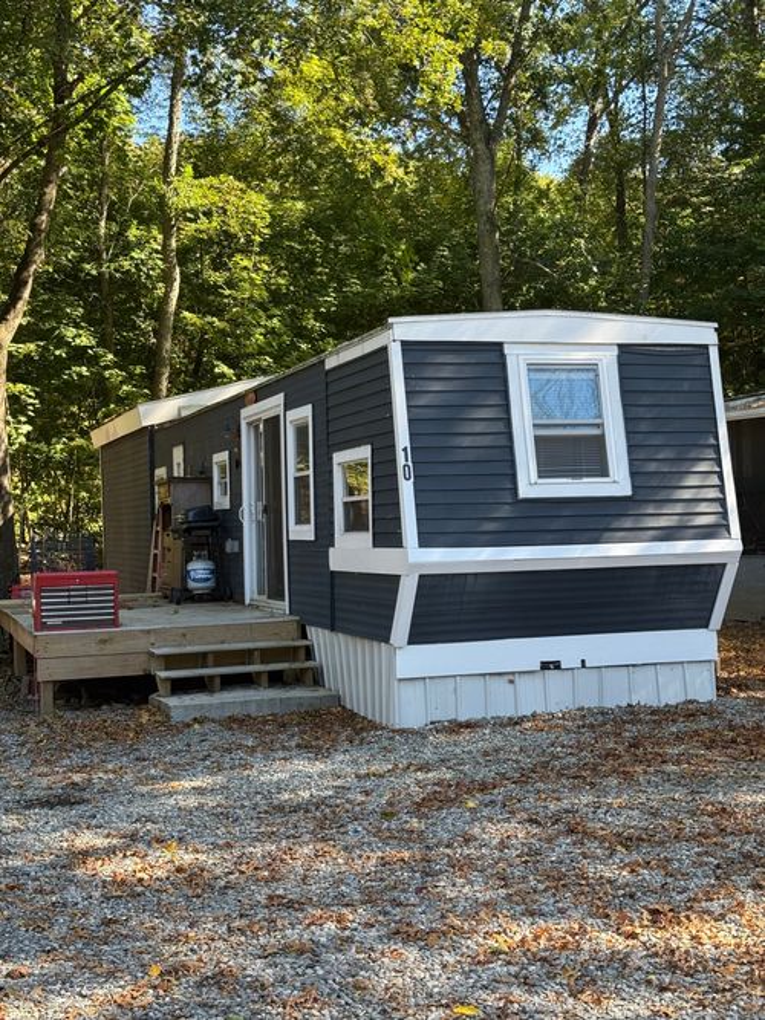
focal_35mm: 48
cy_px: 510
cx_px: 382
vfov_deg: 39.7
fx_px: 1415
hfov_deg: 30.3
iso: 64
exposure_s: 1/382
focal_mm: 6.76
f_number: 1.78
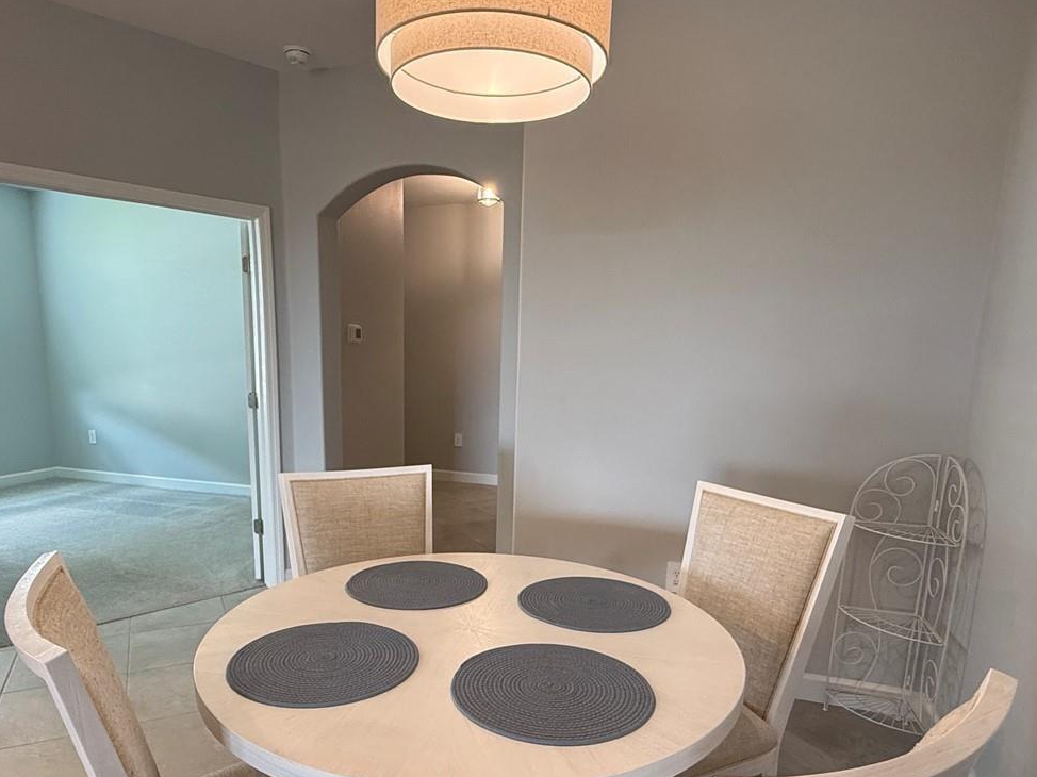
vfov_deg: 58.2
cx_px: 488
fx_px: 689
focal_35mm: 23
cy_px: 481
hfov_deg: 73.9
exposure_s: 1/60
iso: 200
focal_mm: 2.22
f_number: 2.2
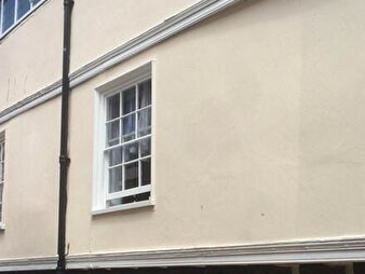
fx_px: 633
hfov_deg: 32.0
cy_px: 209
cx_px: 232
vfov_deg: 24.2
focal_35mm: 60
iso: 32
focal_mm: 4.15
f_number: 2.2
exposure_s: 1/1709
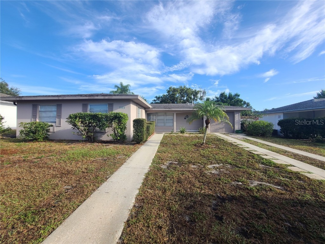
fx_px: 122
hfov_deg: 106.2
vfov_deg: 89.9
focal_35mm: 13
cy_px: 122
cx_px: 162
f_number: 2.2
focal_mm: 2.2
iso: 64
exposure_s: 1/873
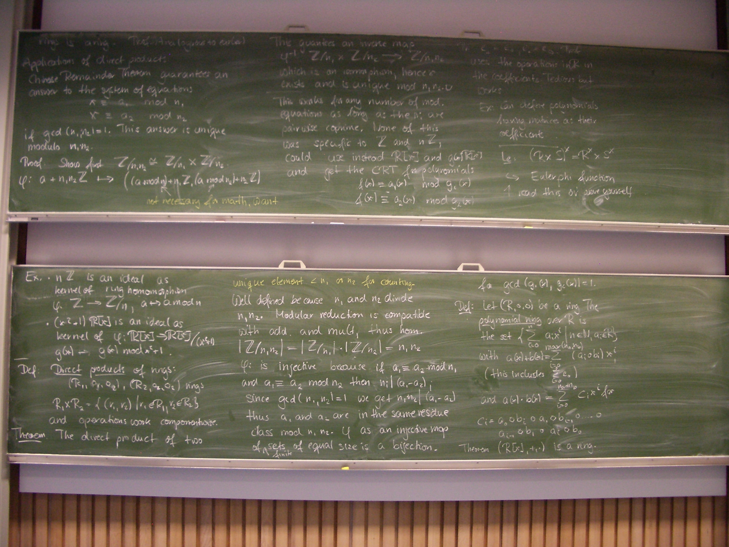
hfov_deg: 52.6
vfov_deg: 40.7
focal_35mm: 35
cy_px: 274
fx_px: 737
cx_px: 364
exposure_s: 1/15
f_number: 2.6
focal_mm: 5.8
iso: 200
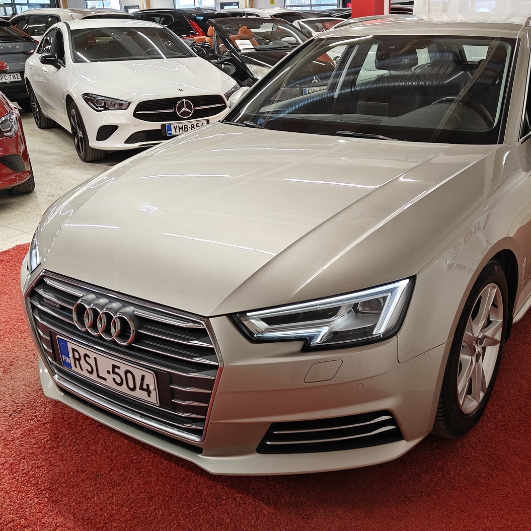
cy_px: 270
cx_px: 337
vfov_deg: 47.2
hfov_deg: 46.7
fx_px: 607
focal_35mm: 35
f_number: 1.8
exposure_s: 1/77
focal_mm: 5.59
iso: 50
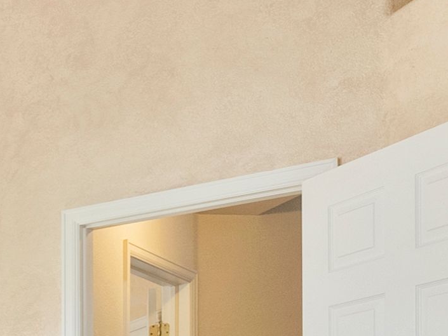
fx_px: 1048
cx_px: -363
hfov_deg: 18.6
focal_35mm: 81
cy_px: 509
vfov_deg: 16.5
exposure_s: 1/20
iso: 800
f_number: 8
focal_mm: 14
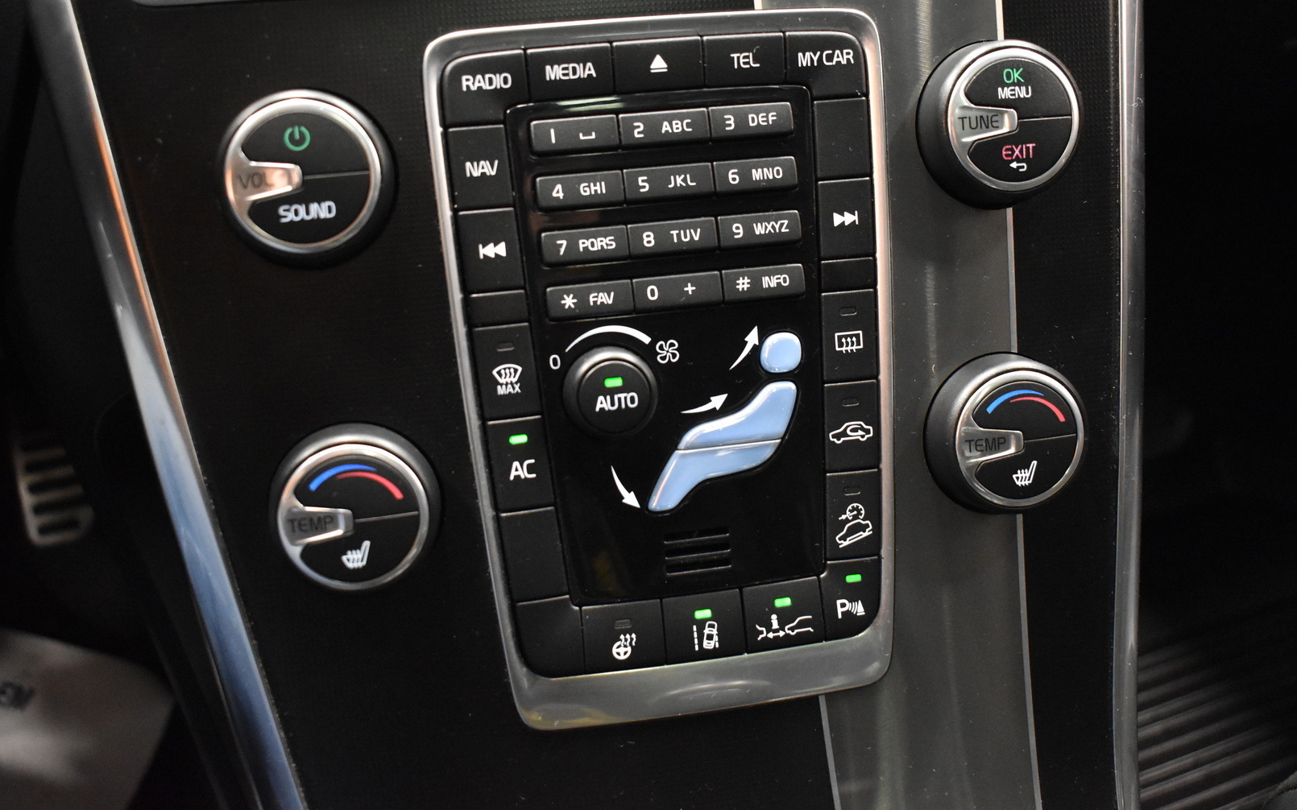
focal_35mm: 42
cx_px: 646
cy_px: 388
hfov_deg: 47.7
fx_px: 1467
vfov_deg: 30.9
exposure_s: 1/40
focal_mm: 27
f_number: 4
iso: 4500
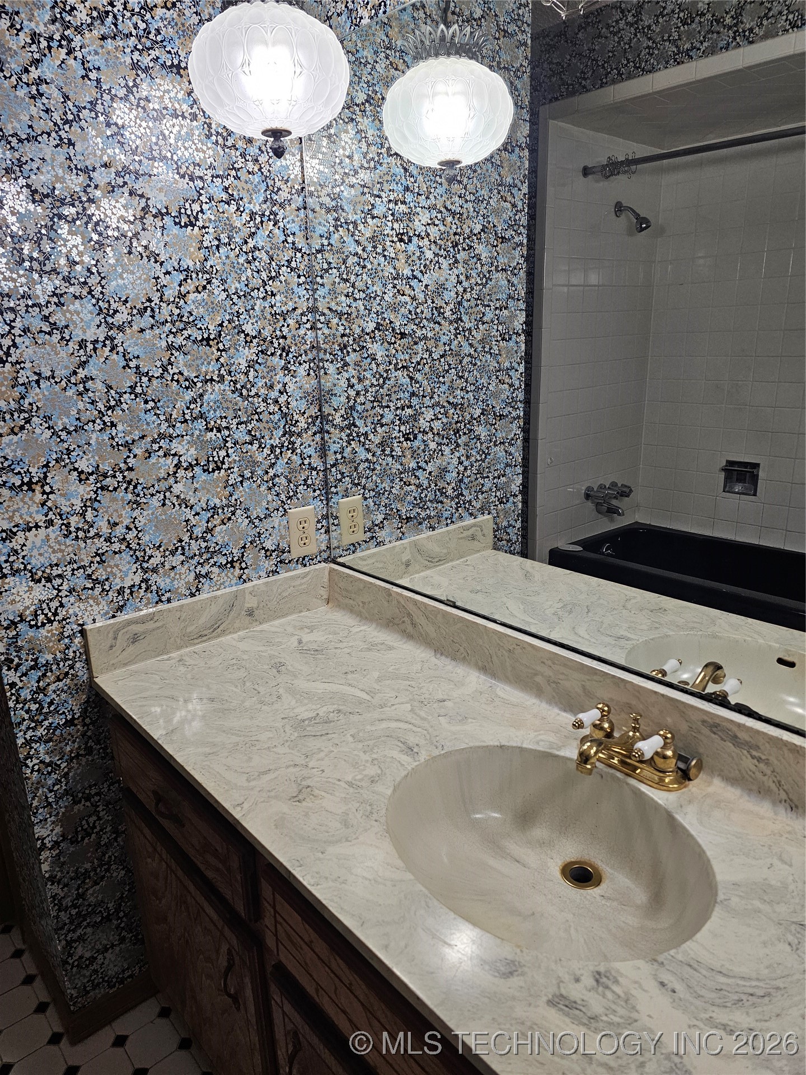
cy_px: 538
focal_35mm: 23
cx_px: 403
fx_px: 714
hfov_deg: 58.9
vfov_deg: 73.9
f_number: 1.7
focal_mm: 6.3
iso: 160
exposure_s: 1/120
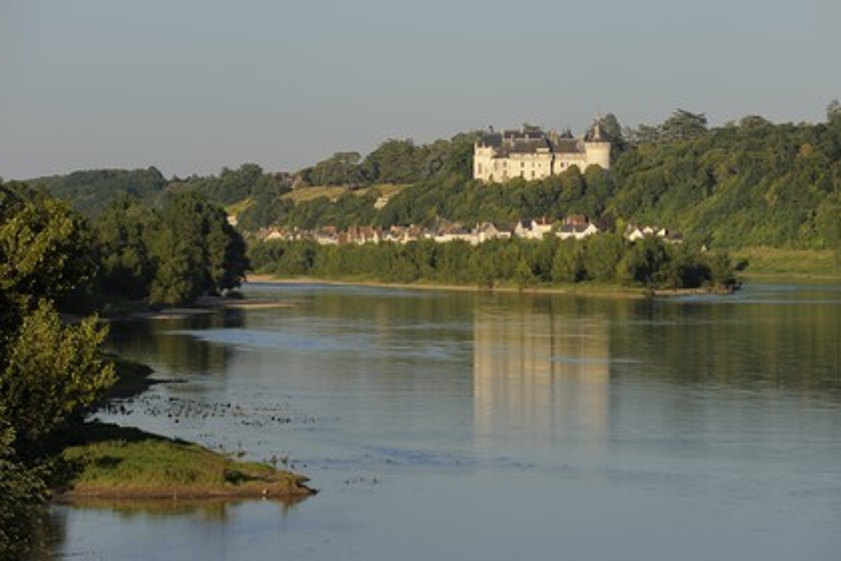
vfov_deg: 6.9
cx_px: 420
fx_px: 4672
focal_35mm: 200
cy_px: 280
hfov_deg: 10.3
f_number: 9
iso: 200
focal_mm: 200
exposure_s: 1/320
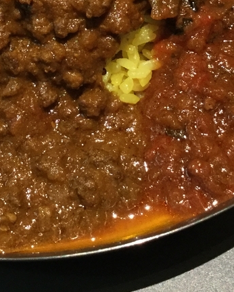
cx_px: 41
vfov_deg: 21.8
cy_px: -8
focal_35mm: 84
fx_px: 727
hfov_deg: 18.1
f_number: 2.4
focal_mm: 3.3
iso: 100
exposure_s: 1/30
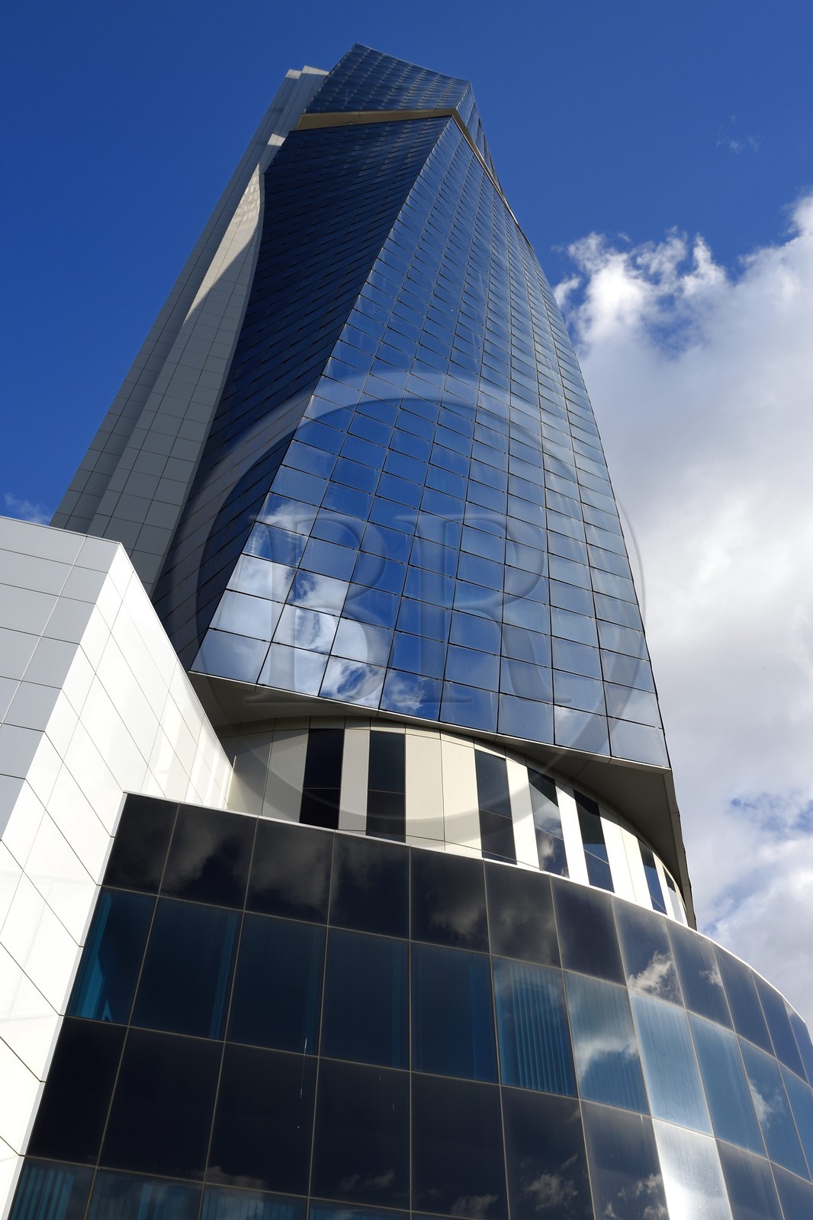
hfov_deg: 53.1
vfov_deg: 73.8
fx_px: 813
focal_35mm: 24
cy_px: 610
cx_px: 406
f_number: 11
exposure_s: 1/320
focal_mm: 24
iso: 200
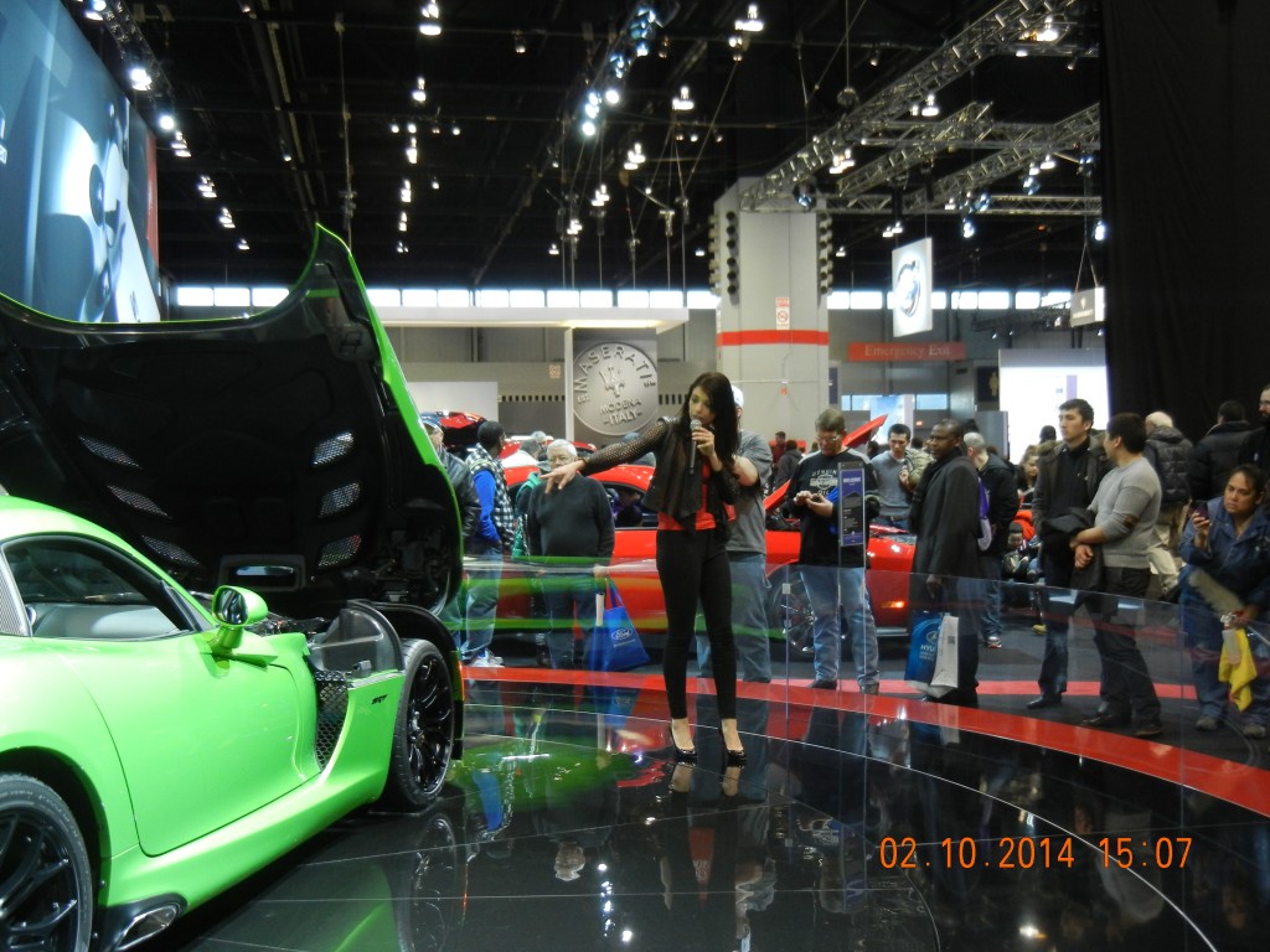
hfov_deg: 47.9
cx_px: 635
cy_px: 476
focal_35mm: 39
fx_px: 1431
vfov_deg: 36.8
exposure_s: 1/37.2
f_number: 3.7
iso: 400
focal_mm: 7.1
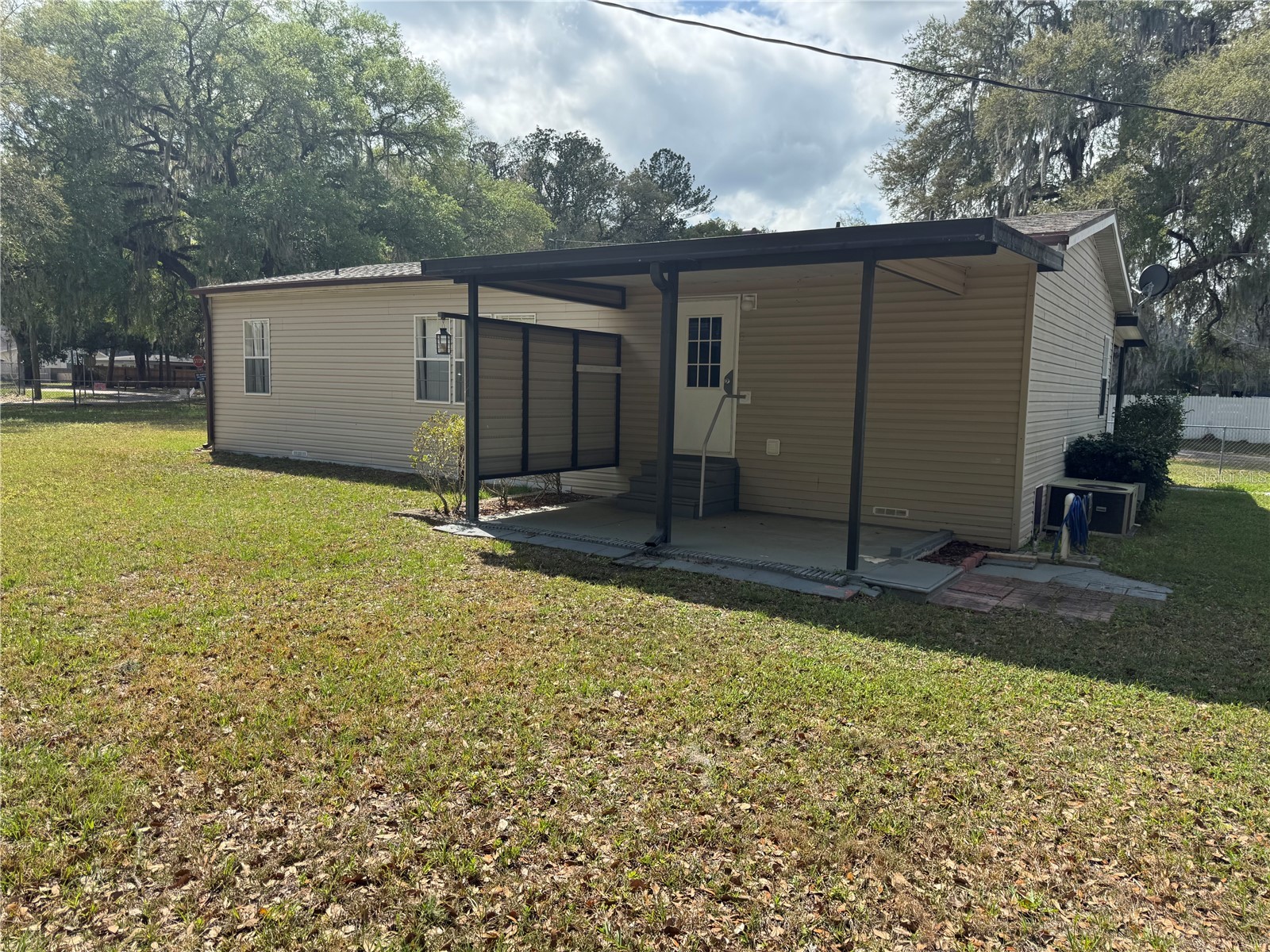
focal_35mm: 24
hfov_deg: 71.6
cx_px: 635
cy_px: 476
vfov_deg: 56.8
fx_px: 881
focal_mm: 6.76
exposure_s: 1/2959
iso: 80
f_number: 1.78
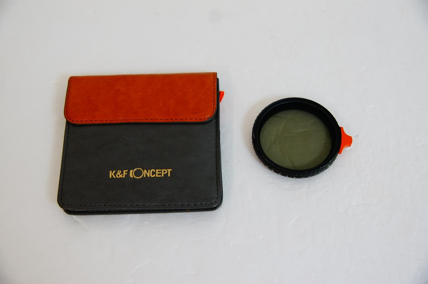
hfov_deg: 37.9
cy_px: 142
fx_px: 623
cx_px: 214
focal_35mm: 52
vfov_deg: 25.7
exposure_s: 1/60
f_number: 4.5
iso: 800
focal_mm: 35
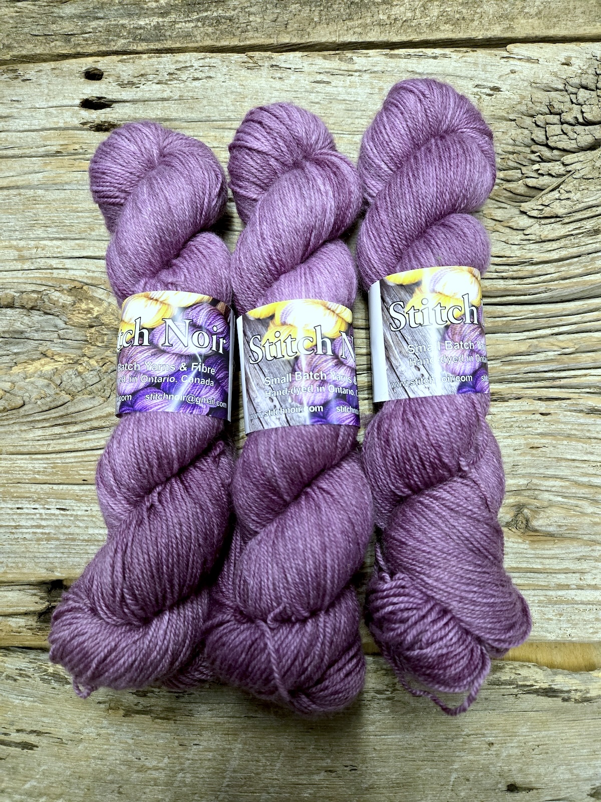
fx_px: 532
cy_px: 401
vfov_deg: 73.9
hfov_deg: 58.9
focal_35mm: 23
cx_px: 300
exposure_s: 1/60
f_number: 1.8
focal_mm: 5.4
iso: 640
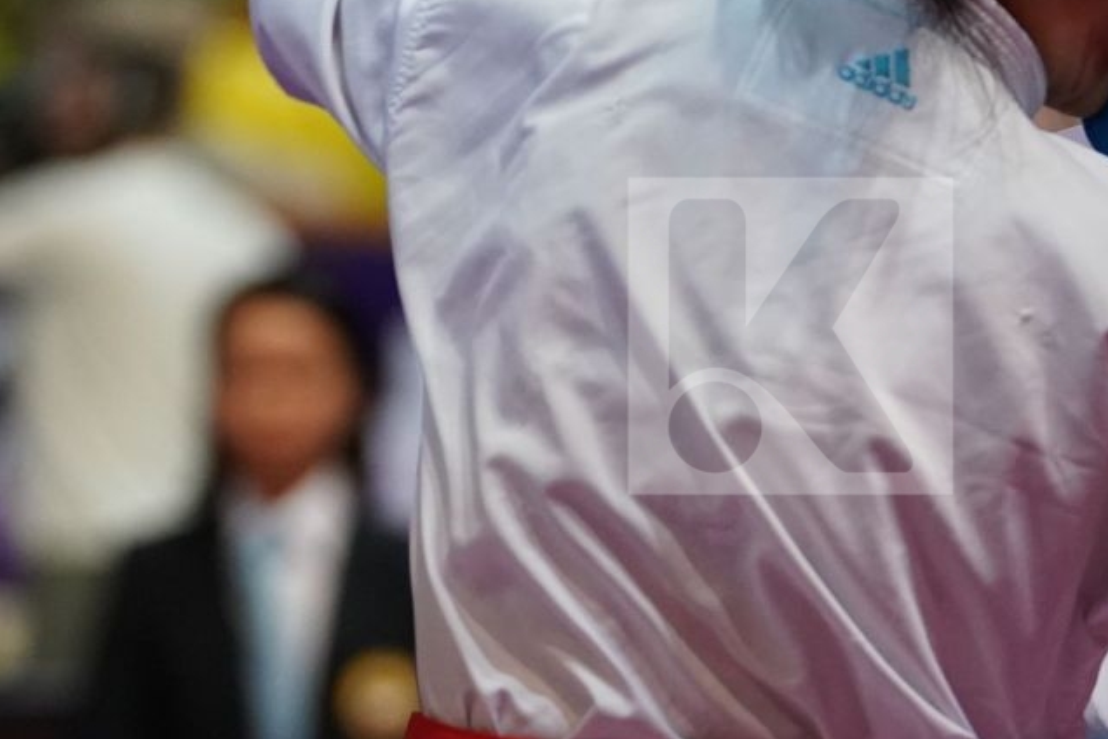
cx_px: 200
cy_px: 336
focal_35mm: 439
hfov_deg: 4.7
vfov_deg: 3.1
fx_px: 13510
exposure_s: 1/1000
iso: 4000
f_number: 2.8
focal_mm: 155
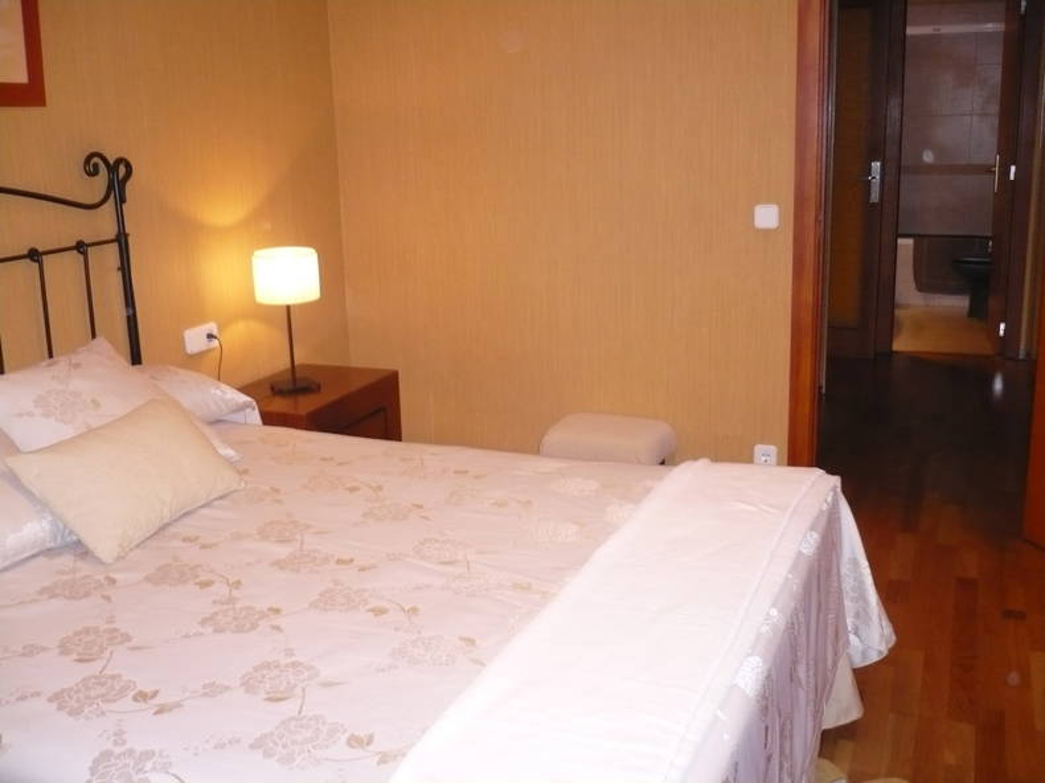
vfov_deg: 40.7
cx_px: 522
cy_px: 392
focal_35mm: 35
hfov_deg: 52.6
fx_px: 1056
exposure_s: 1/30
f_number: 2.8
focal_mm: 5.8
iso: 320
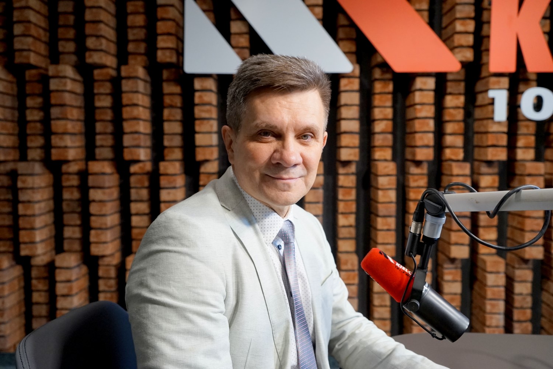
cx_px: 276
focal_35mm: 30
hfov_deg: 61.9
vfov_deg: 43.6
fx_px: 461
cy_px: 184
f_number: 4
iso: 2500
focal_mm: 30
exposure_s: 1/160
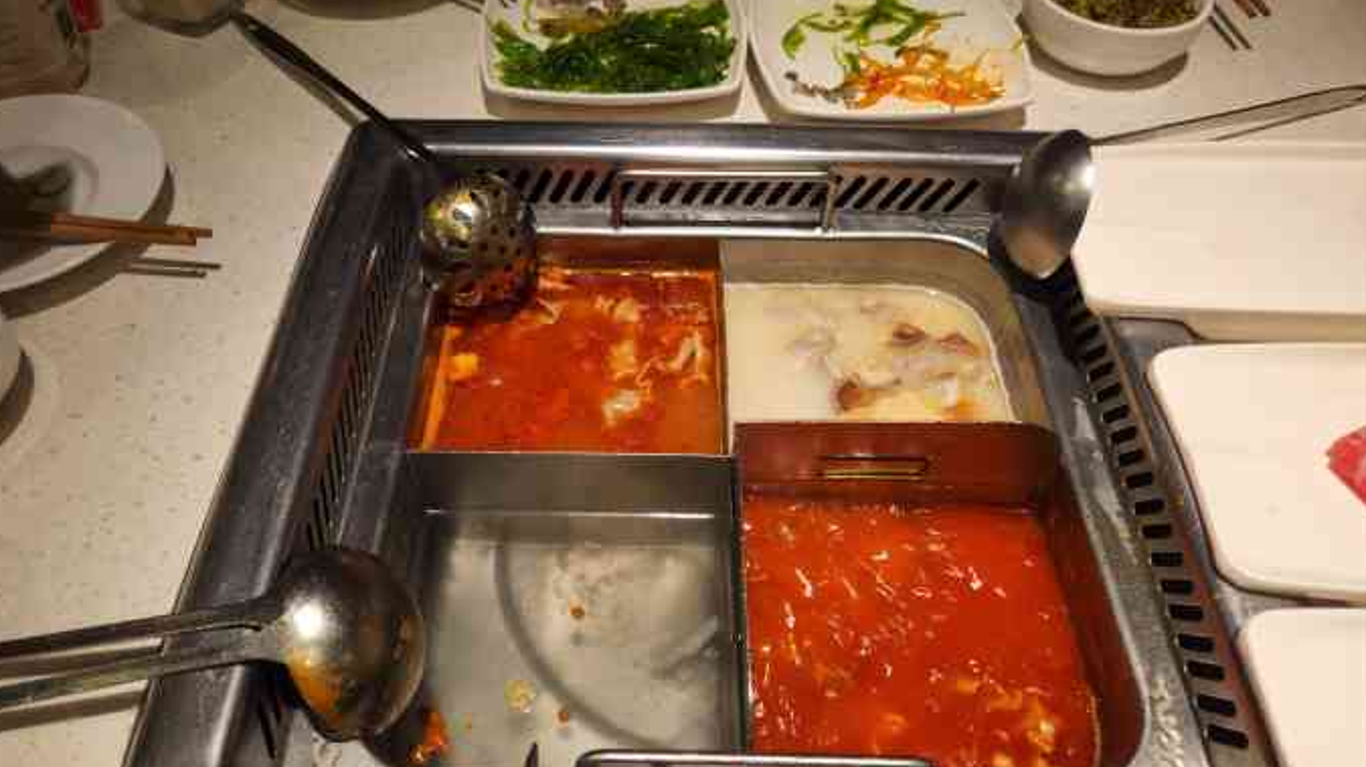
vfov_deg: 44.1
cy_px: 466
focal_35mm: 26
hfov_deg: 71.9
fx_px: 941
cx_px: 662
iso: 25
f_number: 1.8
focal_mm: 5.4
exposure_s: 1/50
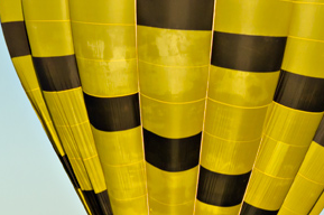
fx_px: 4360
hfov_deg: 4.2
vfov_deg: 2.8
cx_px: -84
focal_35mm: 485
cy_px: 194
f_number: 8
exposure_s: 1/1000
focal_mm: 78
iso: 400
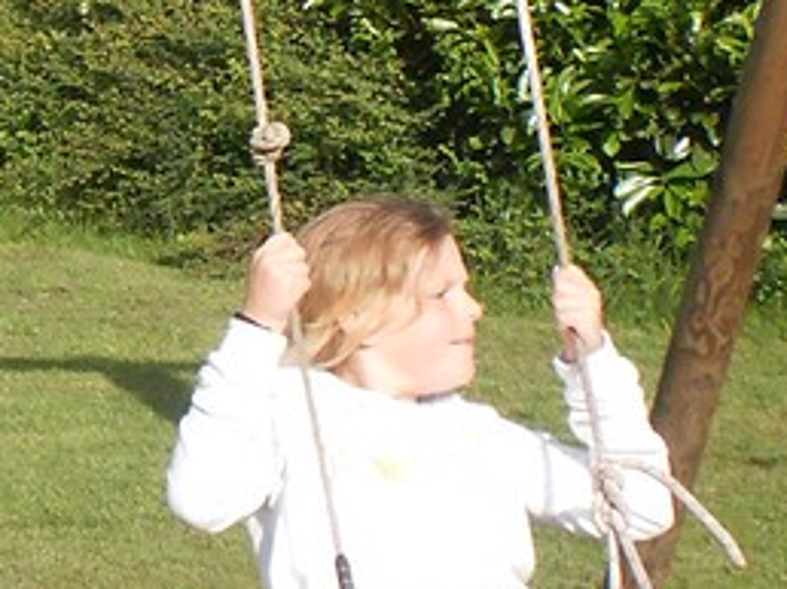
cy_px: 388
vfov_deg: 10.3
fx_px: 3248
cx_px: -149
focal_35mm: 143
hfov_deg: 13.4
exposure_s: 1/1600
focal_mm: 6.3
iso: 200
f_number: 4.6
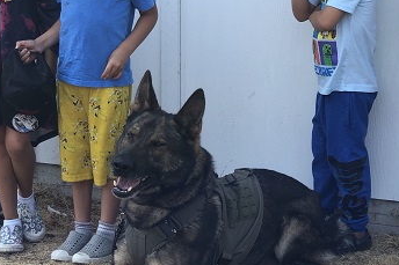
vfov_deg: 12.4
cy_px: 113
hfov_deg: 18.6
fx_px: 1219
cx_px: 188
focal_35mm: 110
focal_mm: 6
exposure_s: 1/238
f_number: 2.4
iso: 16
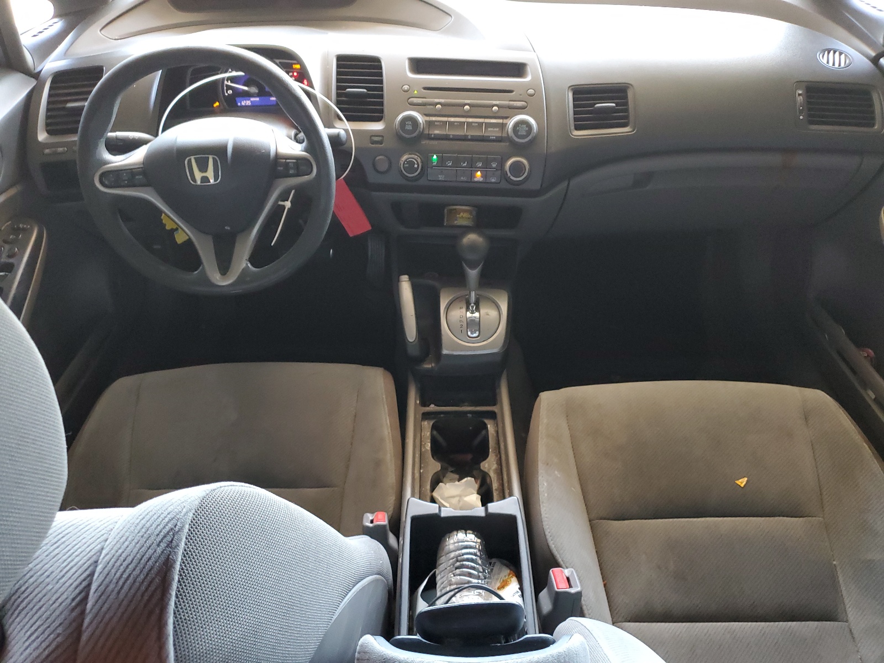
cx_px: 442
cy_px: 332
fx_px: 664
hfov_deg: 67.3
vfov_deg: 53.1
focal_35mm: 26
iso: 322
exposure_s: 1/60.2
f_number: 1.5
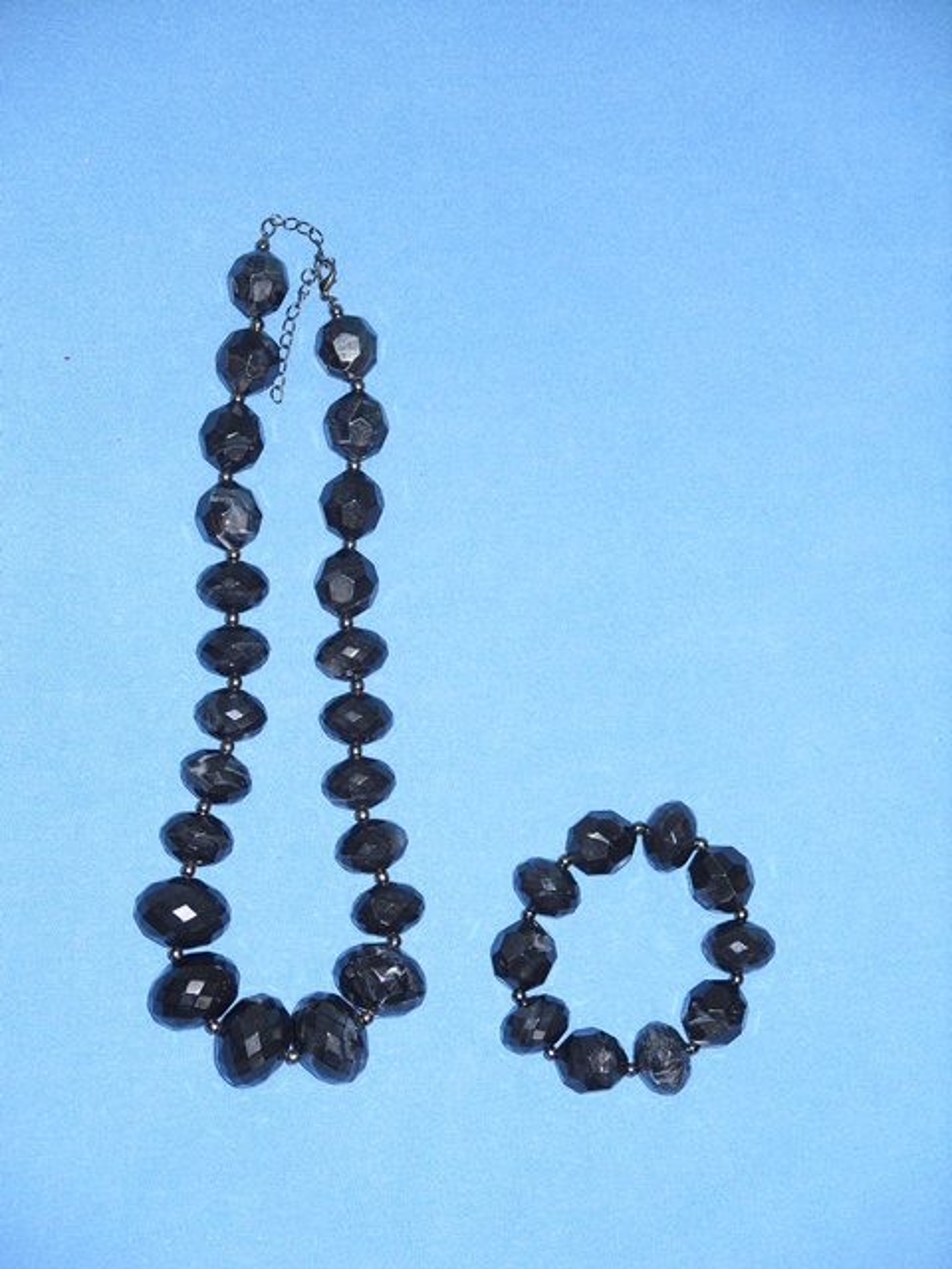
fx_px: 3337
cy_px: 634
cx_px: 476
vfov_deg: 21.5
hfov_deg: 16.2
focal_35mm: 91
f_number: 3.4
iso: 50
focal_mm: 18.86
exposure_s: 1/148
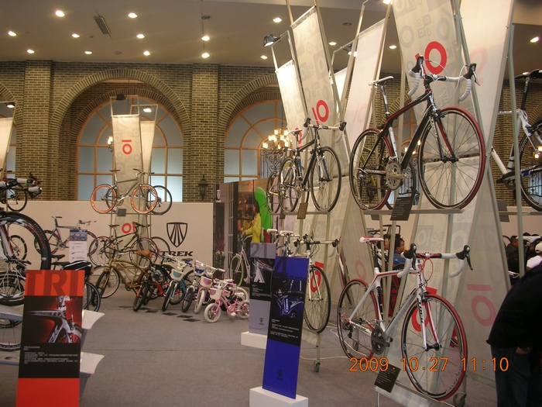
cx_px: 271
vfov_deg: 40.7
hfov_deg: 52.6
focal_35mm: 35
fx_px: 548
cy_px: 204
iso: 50
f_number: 3
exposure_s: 1/9.5
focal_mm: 5.8
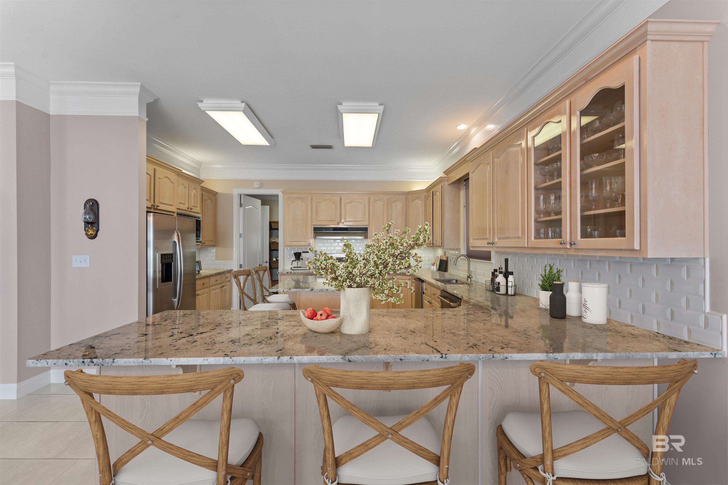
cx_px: 364
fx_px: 283
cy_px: 242
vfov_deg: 81.2
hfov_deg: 104.3
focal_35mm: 14
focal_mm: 14
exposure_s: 1/15
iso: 320
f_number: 8
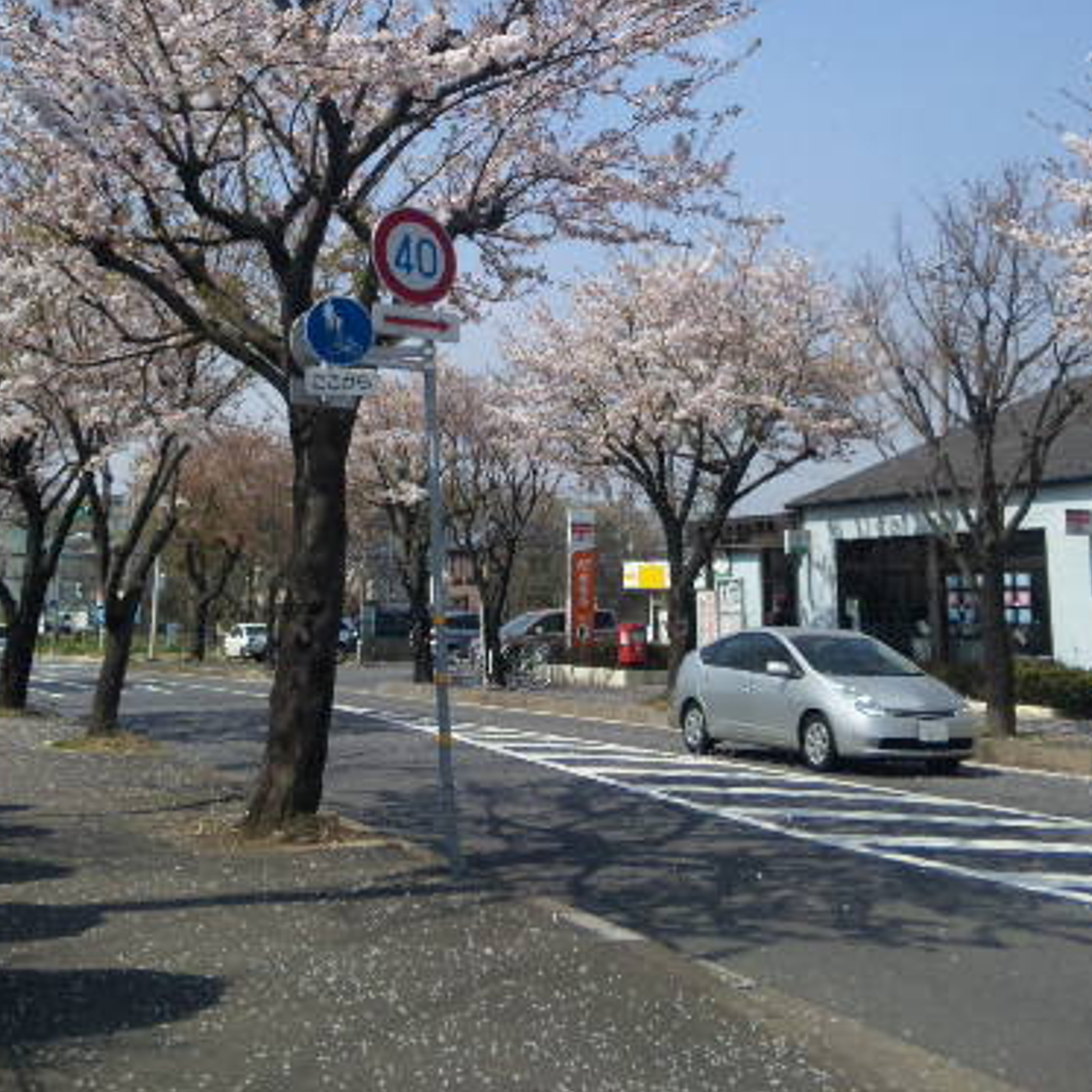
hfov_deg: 38.3
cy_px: 225
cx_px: 574
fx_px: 1570
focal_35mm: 44
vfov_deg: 37.1
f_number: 2.8
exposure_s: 1/218
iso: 100
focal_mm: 4.82
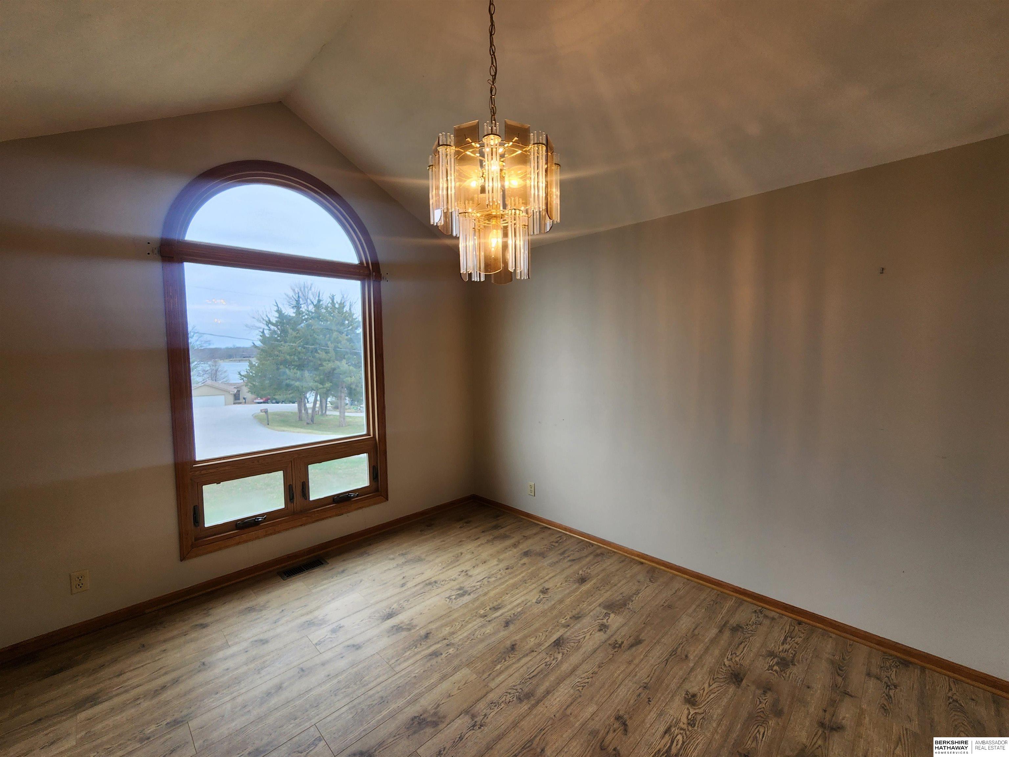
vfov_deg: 89.9
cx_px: 504
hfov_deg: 106.2
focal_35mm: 13
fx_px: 379
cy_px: 378
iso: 80
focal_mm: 2.2
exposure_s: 1/120
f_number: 2.2
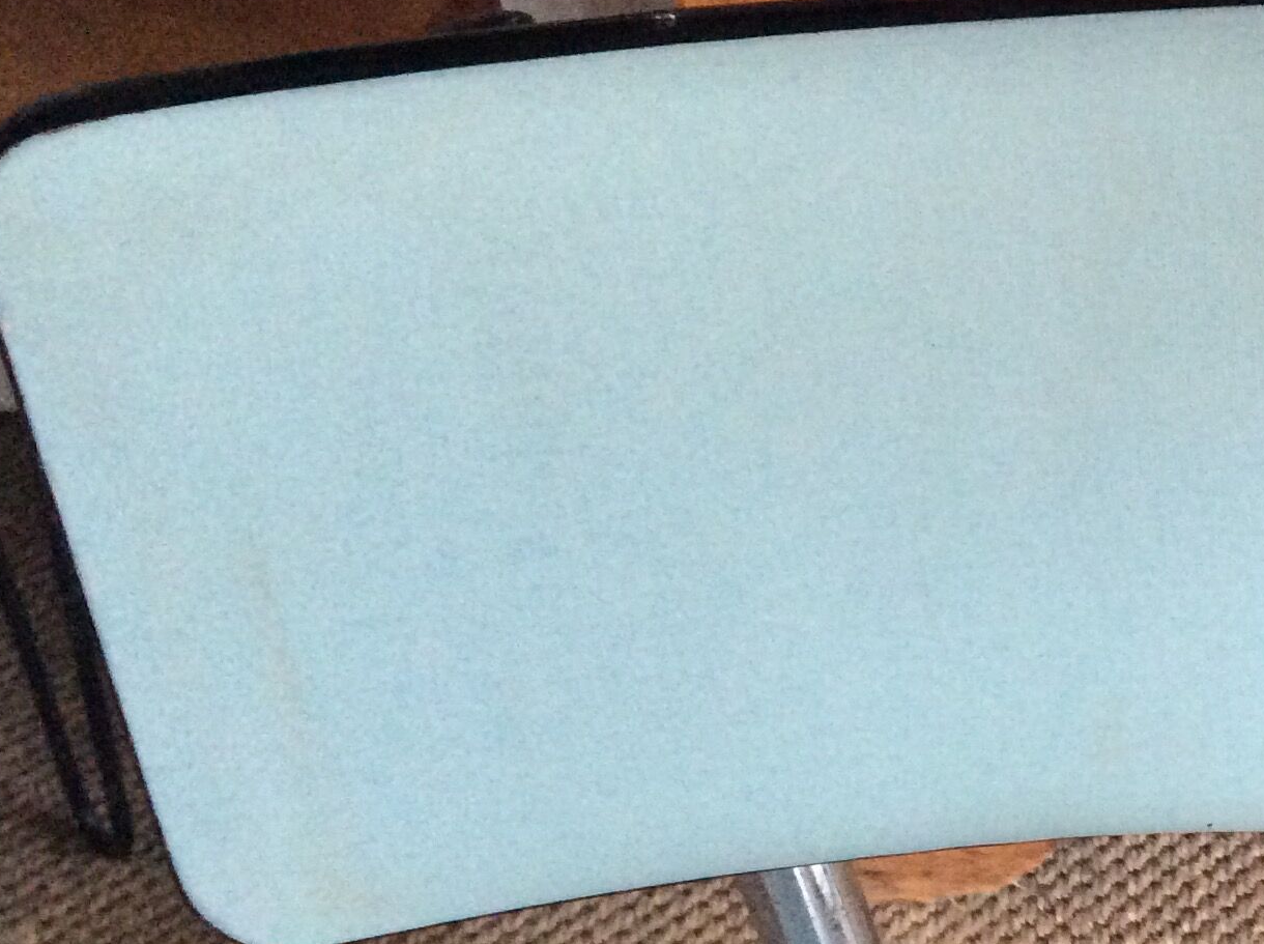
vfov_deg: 21.6
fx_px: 2479
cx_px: 1244
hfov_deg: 27.1
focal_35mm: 68
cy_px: 457
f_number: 2.4
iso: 320
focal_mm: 3.3
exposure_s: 1/17
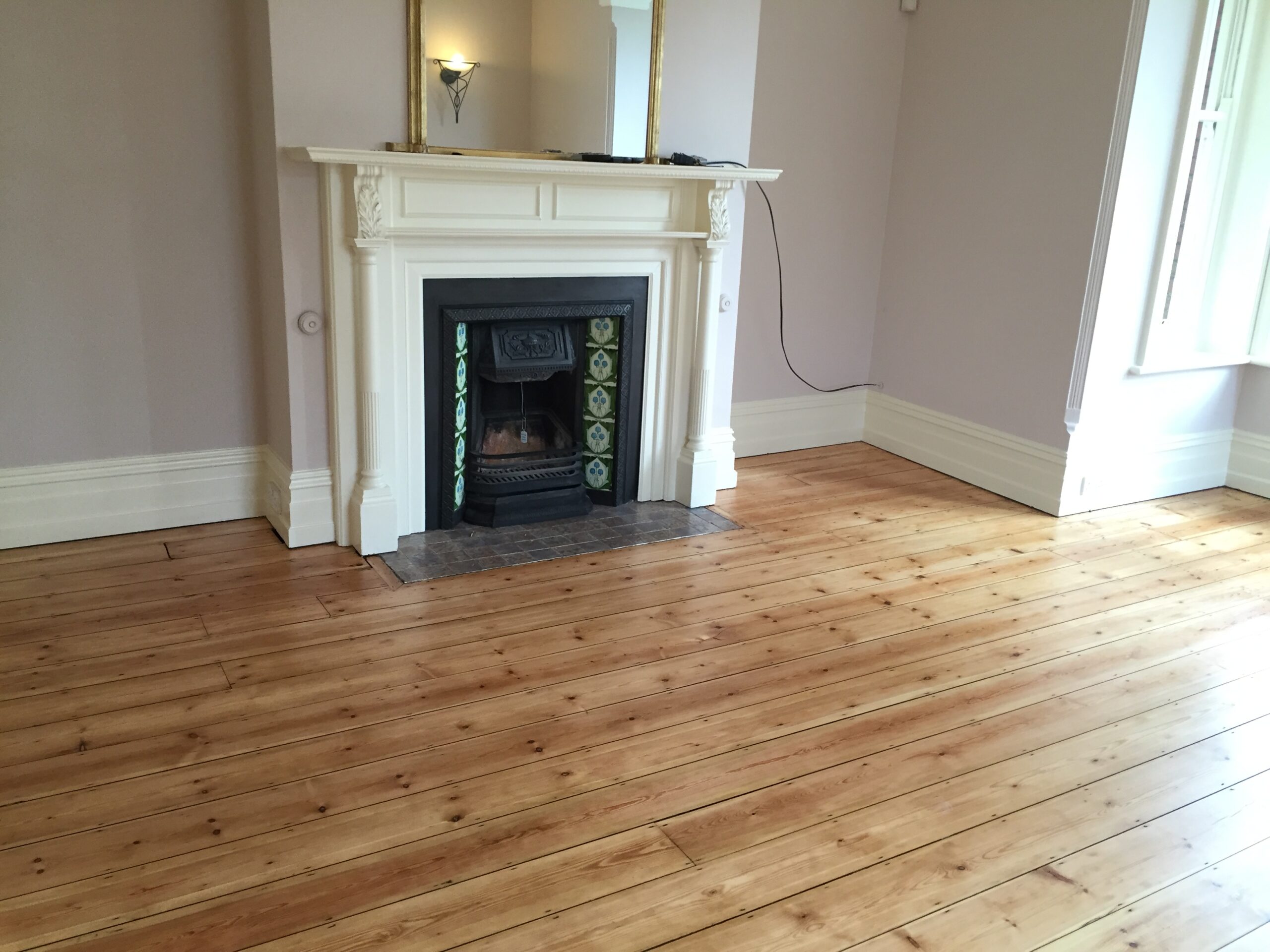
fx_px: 1064
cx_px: 635
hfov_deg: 61.7
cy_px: 476
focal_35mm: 29
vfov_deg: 48.2
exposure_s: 1/33
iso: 80
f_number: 2.2
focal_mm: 4.15
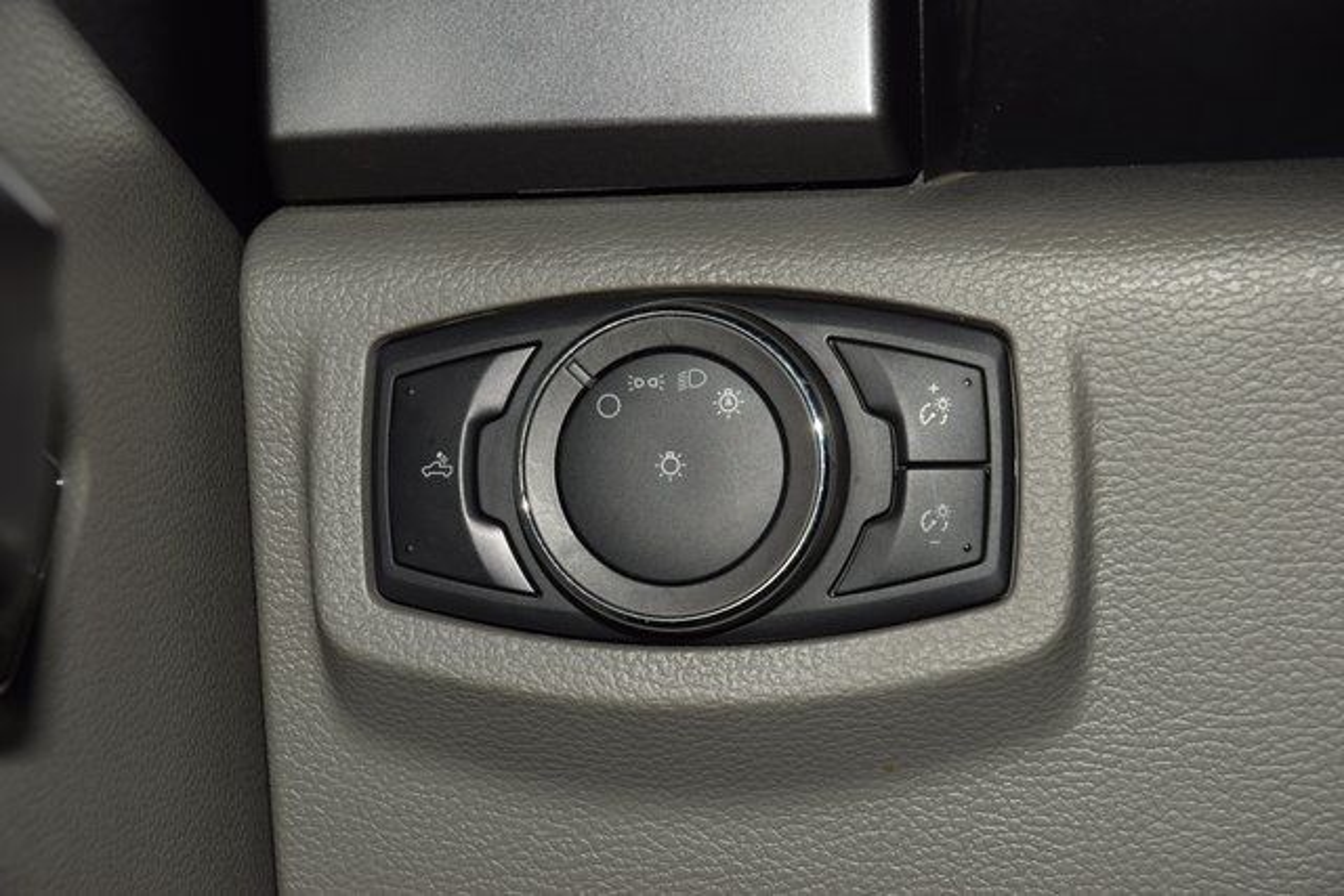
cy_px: 448
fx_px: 3921
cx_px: 672
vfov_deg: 13.0
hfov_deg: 19.5
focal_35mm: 105
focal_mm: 70
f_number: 8
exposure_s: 1/125
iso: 100
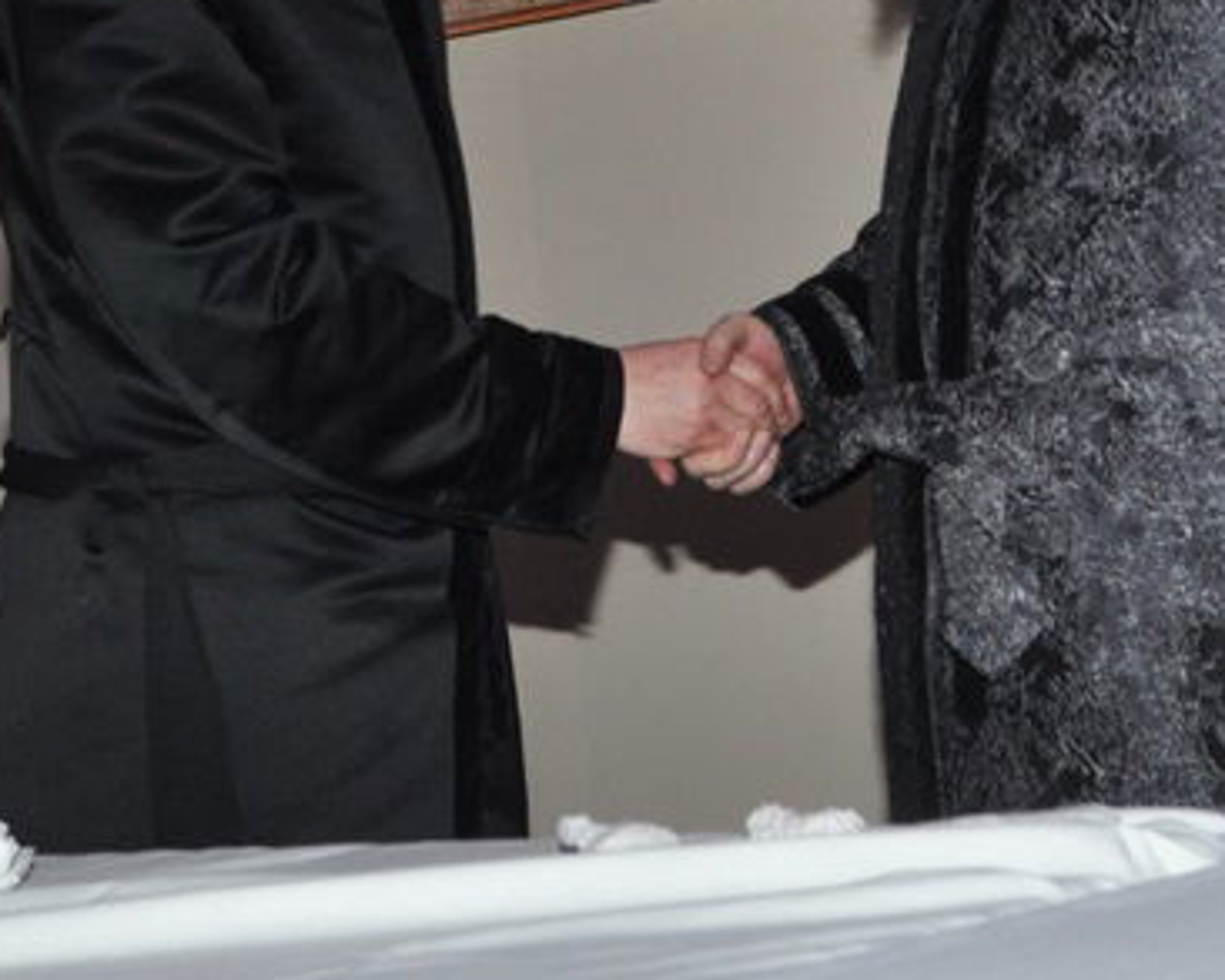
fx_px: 4279
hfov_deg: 16.3
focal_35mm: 118
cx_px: 783
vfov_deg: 12.9
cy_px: 43
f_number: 5.6
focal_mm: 30
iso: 640
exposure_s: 1/60
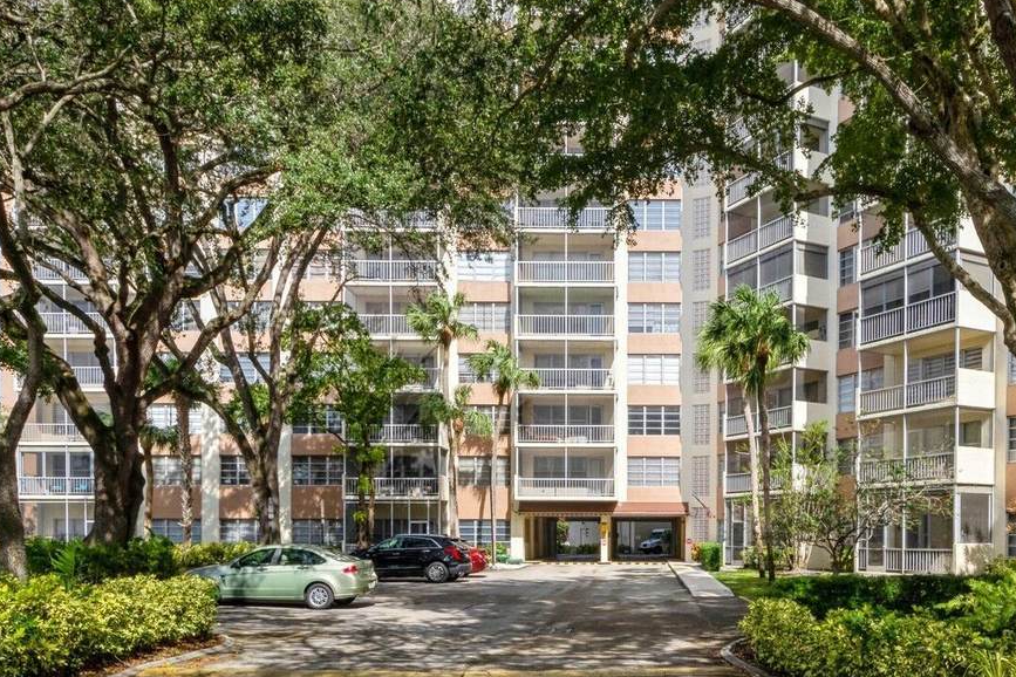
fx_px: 875
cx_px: 632
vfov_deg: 42.3
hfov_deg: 59.5
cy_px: 314
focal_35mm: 31
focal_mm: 14
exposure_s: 1/250
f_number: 11
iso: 250
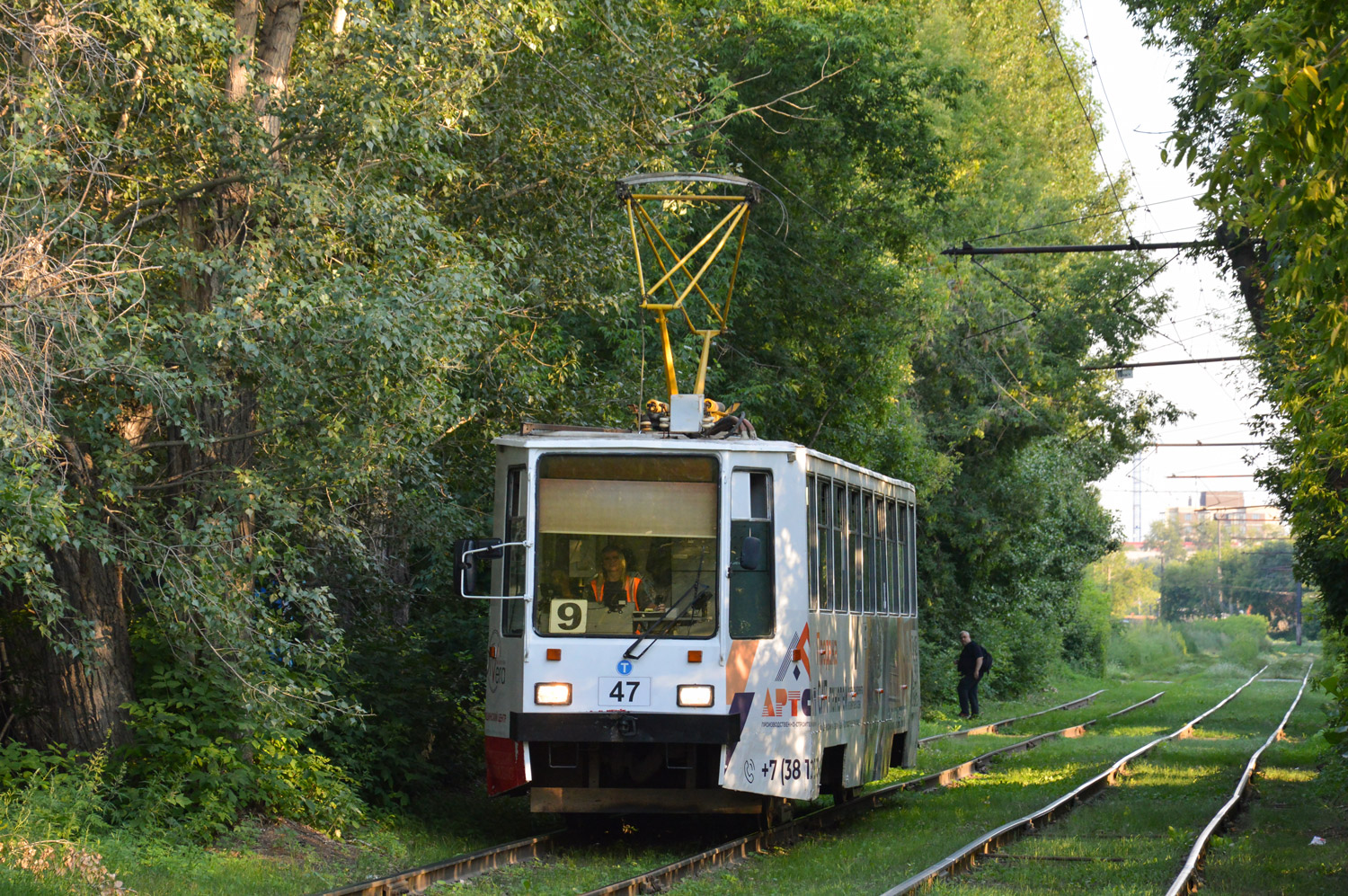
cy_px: 448
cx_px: 674
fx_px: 5499
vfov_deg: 9.3
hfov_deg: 14.0
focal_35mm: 147
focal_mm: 98
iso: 800
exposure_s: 1/250
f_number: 7.1
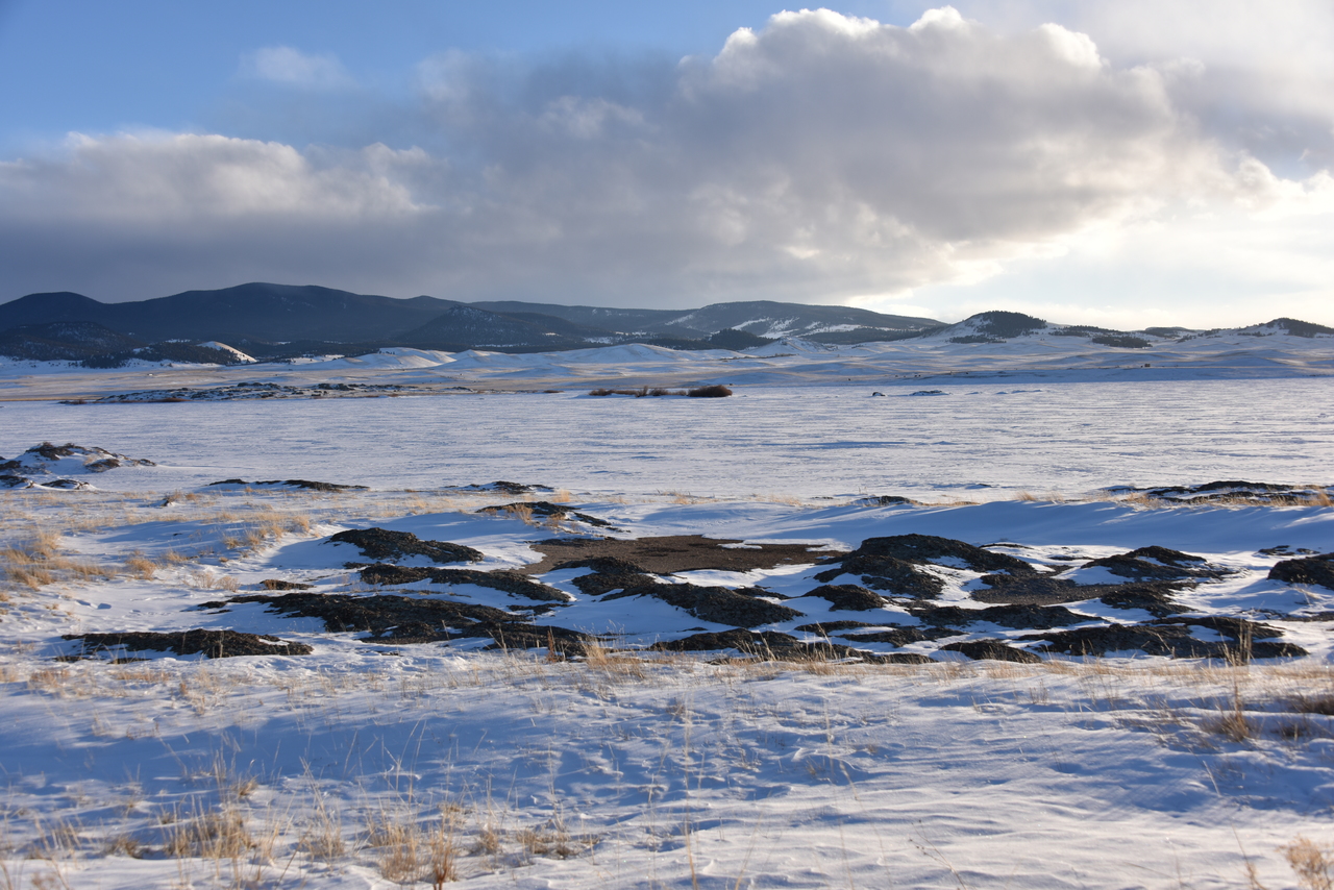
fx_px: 1334
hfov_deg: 53.1
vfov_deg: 36.9
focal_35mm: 36
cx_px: 667
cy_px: 445
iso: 100
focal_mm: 36
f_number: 8
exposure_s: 1/250
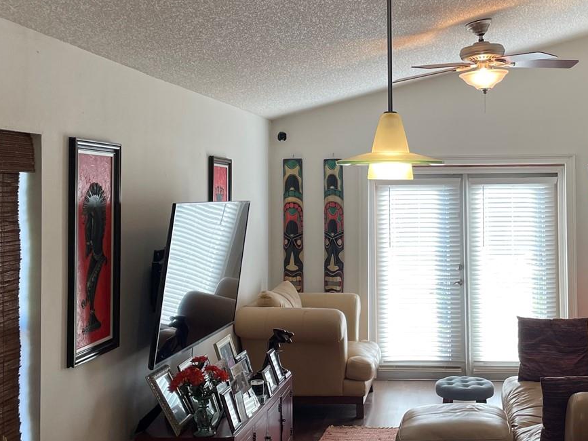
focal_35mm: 48
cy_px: 185
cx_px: 388
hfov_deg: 39.2
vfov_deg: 30.2
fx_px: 815
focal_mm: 4.2
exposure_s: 1/120
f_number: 1.6
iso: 64
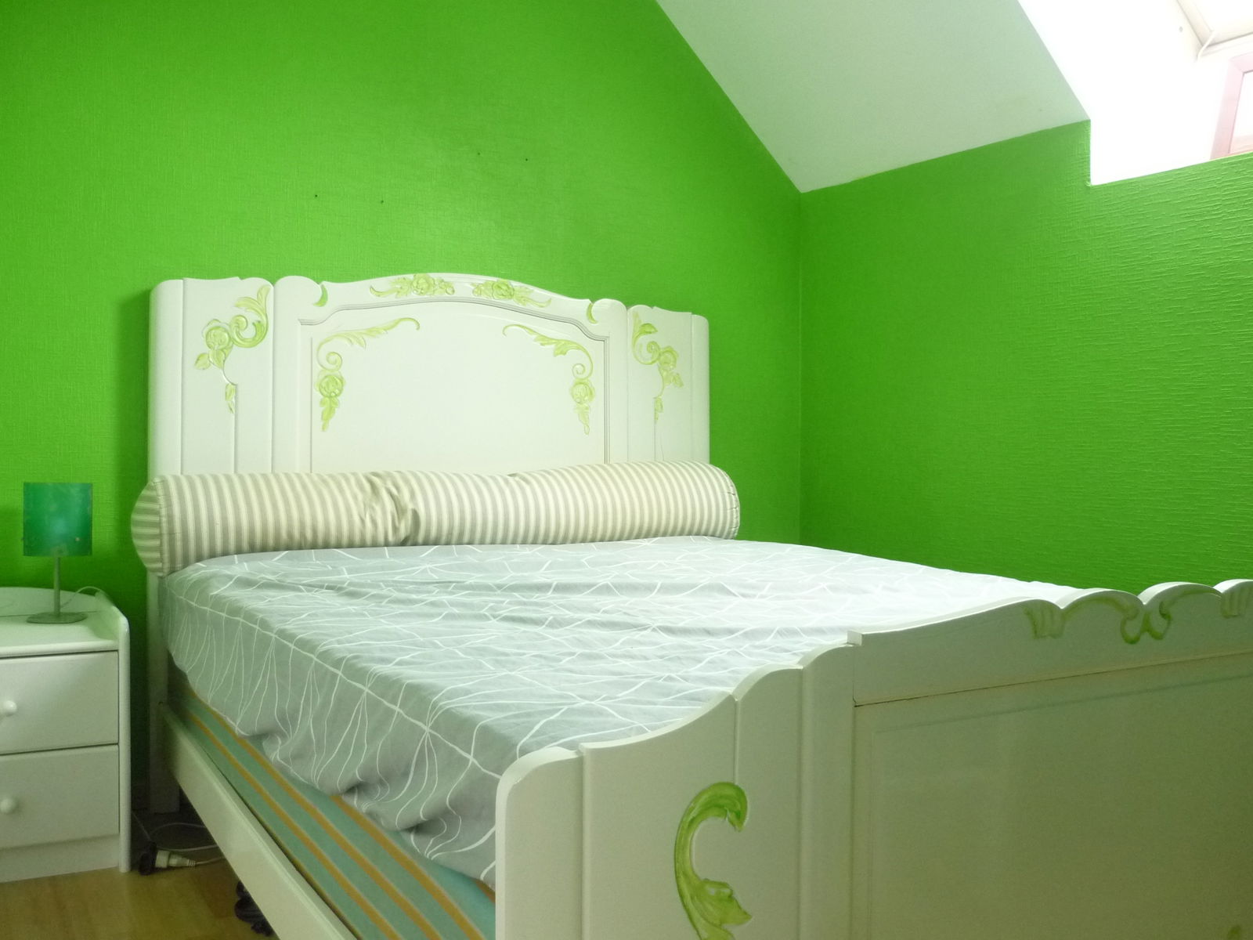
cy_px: 470
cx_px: 626
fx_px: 1195
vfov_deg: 42.9
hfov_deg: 55.4
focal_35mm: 33
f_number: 2.8
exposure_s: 1/15
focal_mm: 5.5
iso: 400
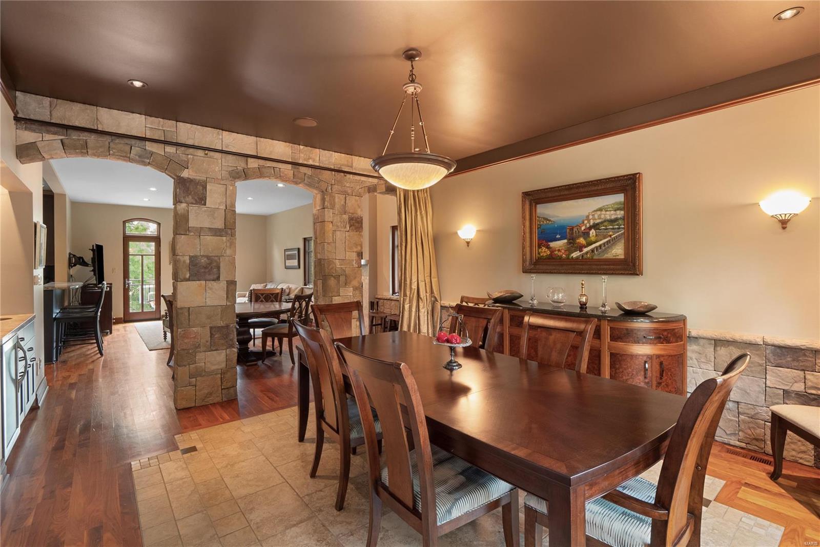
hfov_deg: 96.7
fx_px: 364
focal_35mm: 16
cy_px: 274
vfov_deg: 73.7
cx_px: 410
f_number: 8
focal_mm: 8
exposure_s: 1.3
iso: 400
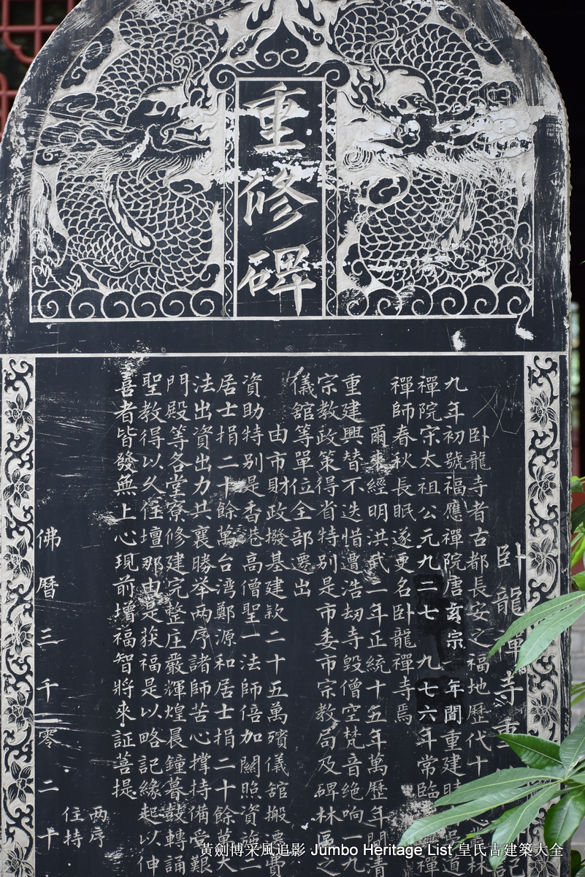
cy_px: 438
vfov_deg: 19.4
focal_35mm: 105
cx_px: 292
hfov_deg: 13.1
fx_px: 2557
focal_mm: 70
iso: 720
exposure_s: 1/250
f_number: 4.5
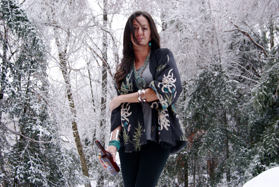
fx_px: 349
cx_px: 140
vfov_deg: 29.9
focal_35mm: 45
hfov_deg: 43.6
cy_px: 94
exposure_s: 1/13
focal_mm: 30
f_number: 4.5
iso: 400
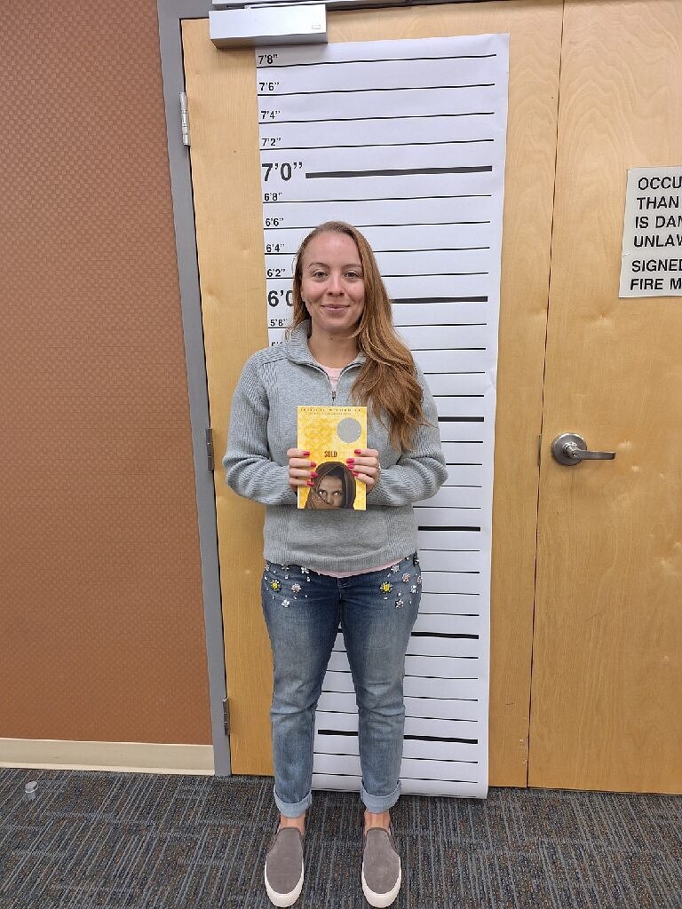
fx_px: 604
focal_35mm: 23
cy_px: 454
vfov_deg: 73.9
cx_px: 341
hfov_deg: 58.9
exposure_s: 1/40
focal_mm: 5.54
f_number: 1.8
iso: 125
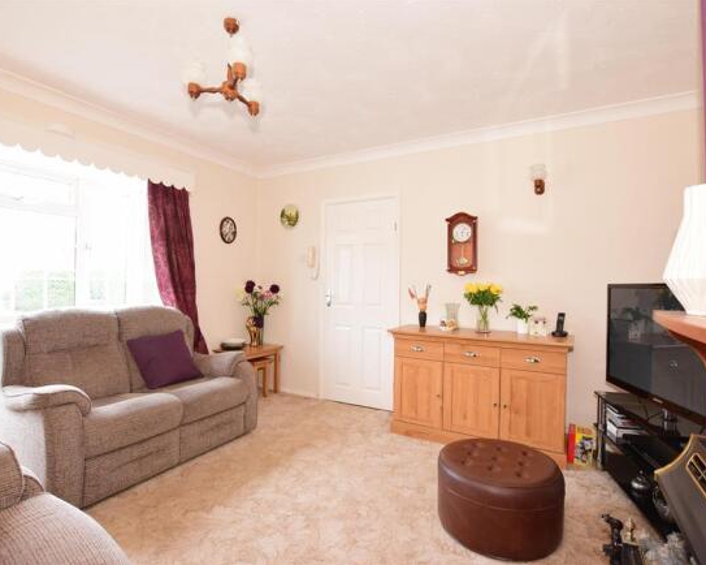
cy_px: 282
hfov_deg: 89.6
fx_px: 355
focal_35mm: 17
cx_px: 367
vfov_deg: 76.9
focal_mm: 10
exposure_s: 1/8
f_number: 5.6
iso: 400
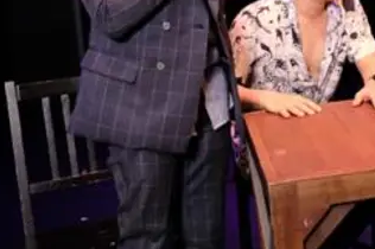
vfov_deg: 18.0
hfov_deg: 25.6
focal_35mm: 74
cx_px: 400
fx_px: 770
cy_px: 17
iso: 6400
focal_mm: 20.1
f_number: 3.6
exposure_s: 1/250
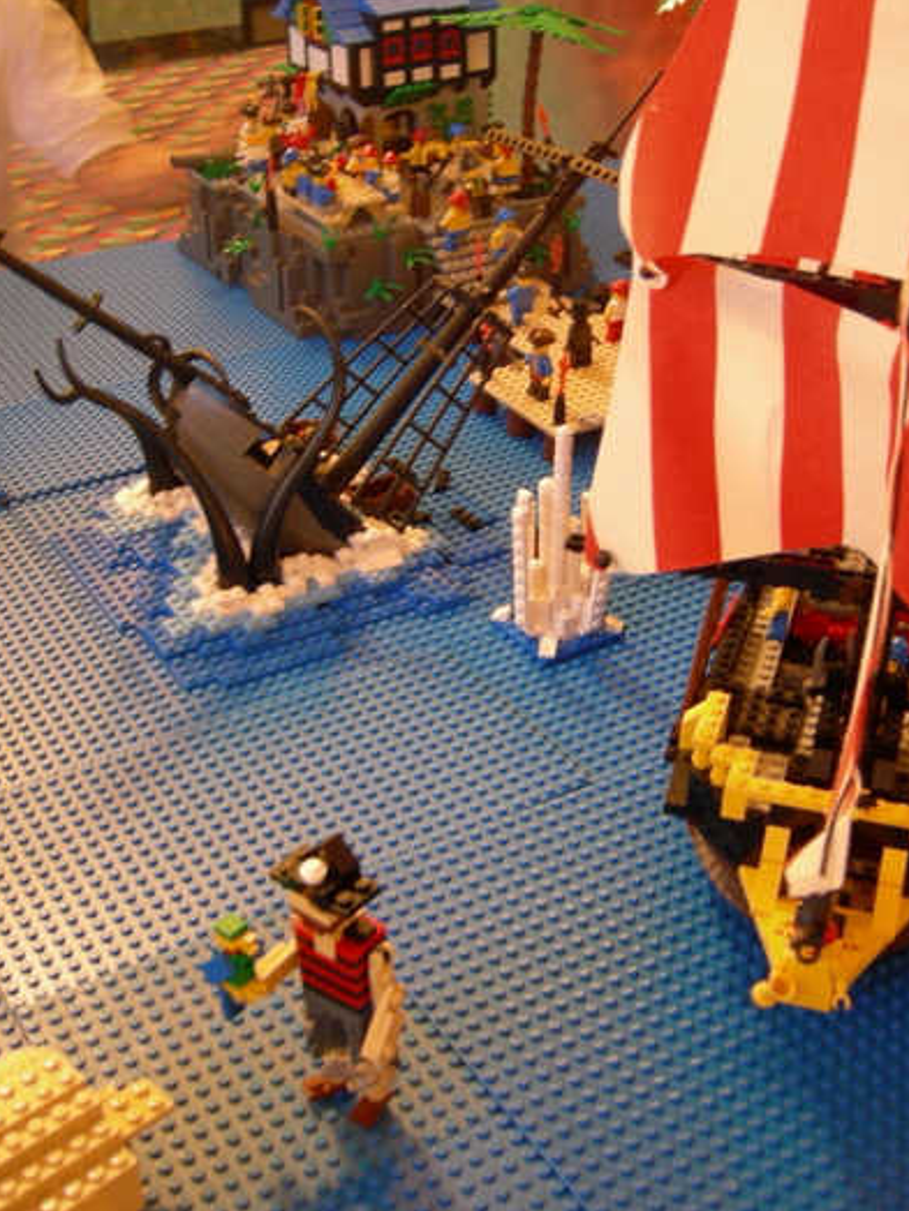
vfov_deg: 42.8
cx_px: 525
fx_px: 1541
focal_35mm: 44
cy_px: 511
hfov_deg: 32.8
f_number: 2.7
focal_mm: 7.5
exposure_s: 1/1.6
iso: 200
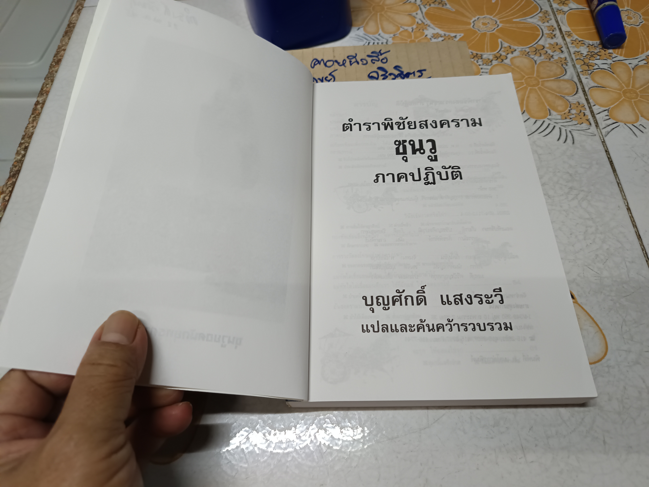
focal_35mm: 24
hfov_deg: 71.6
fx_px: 450
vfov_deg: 56.8
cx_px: 324
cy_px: 244
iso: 1058
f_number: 1.7
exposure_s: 1/50
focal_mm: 5.31
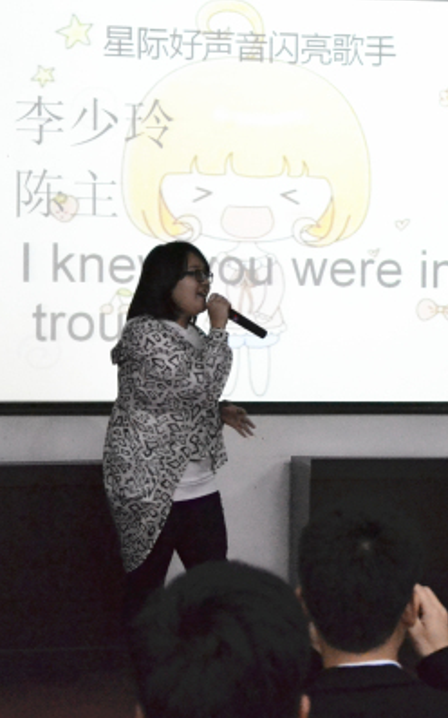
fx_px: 1896
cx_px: 359
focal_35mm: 97
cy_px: 359
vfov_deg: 21.4
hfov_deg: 13.4
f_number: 4.8
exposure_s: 1/60
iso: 2800
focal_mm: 42
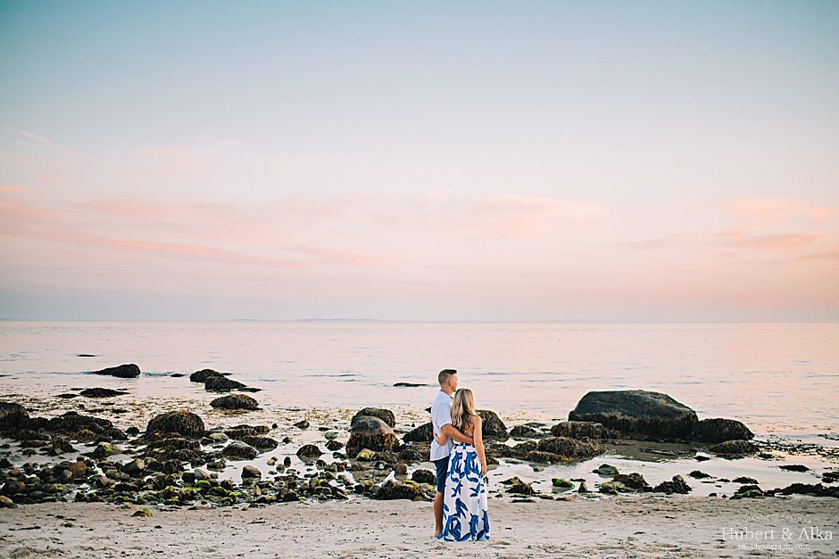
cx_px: 420
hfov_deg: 54.4
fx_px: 816
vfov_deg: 37.9
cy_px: 280
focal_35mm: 35
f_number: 1.8
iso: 500
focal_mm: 35
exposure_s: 1/1250
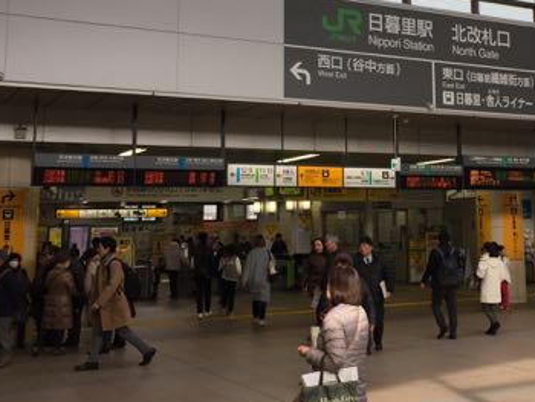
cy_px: 95
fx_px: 820
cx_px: 396
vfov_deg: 27.1
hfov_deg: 35.4
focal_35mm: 53
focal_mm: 4.15
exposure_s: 1/206
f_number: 2.2
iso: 32
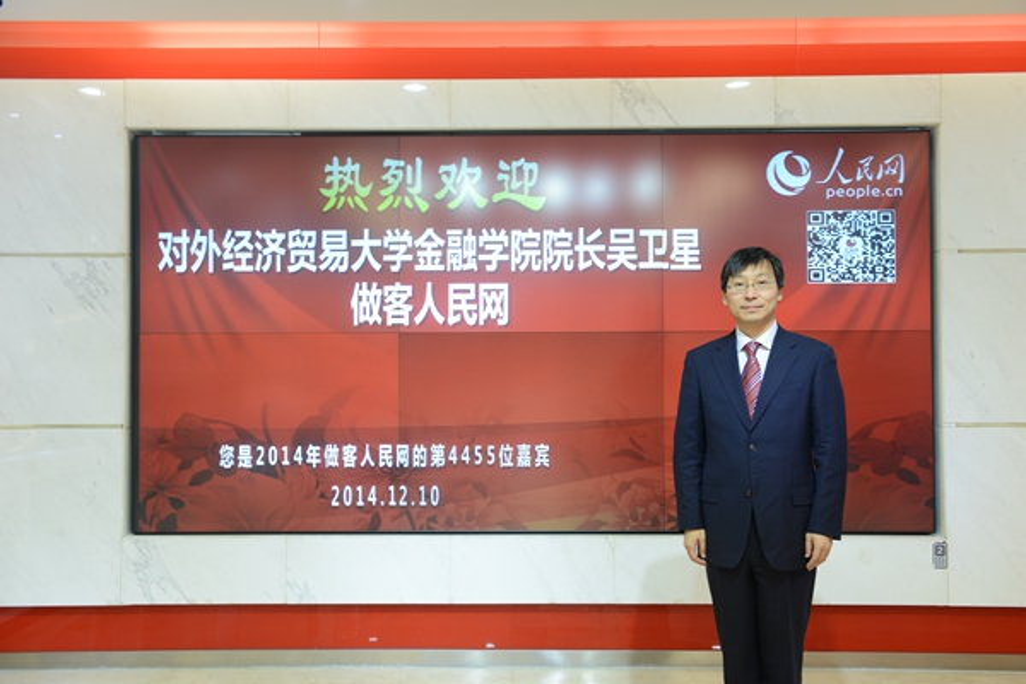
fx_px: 1083
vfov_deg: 35.1
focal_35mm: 38
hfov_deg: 50.7
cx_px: 513
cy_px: 342
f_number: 5.6
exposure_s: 1/20
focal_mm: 38
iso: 800
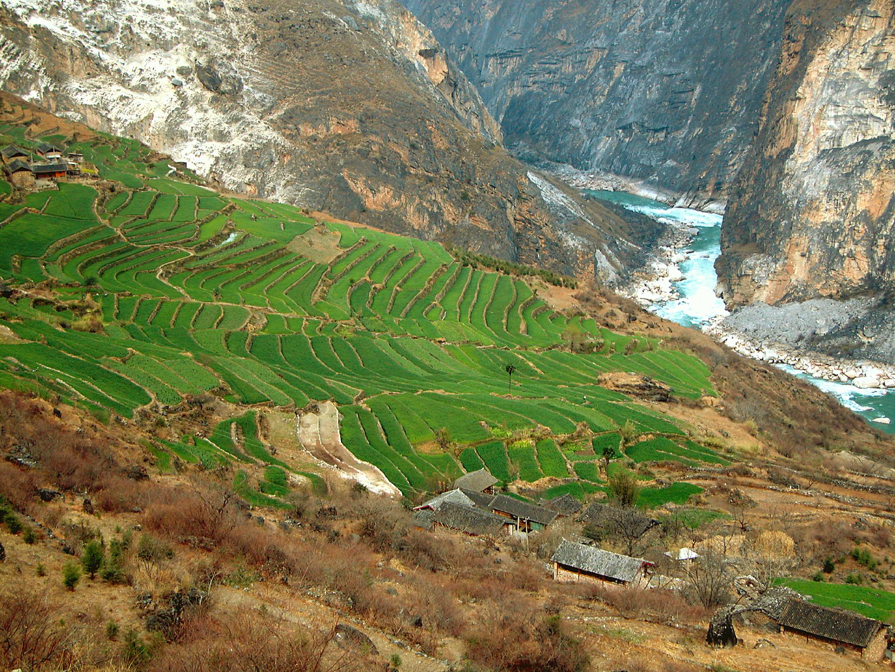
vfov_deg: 23.7
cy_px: 336
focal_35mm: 62
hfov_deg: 31.2
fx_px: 1603
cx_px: 448
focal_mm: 15.7
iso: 100
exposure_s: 1/58.1
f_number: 3.2
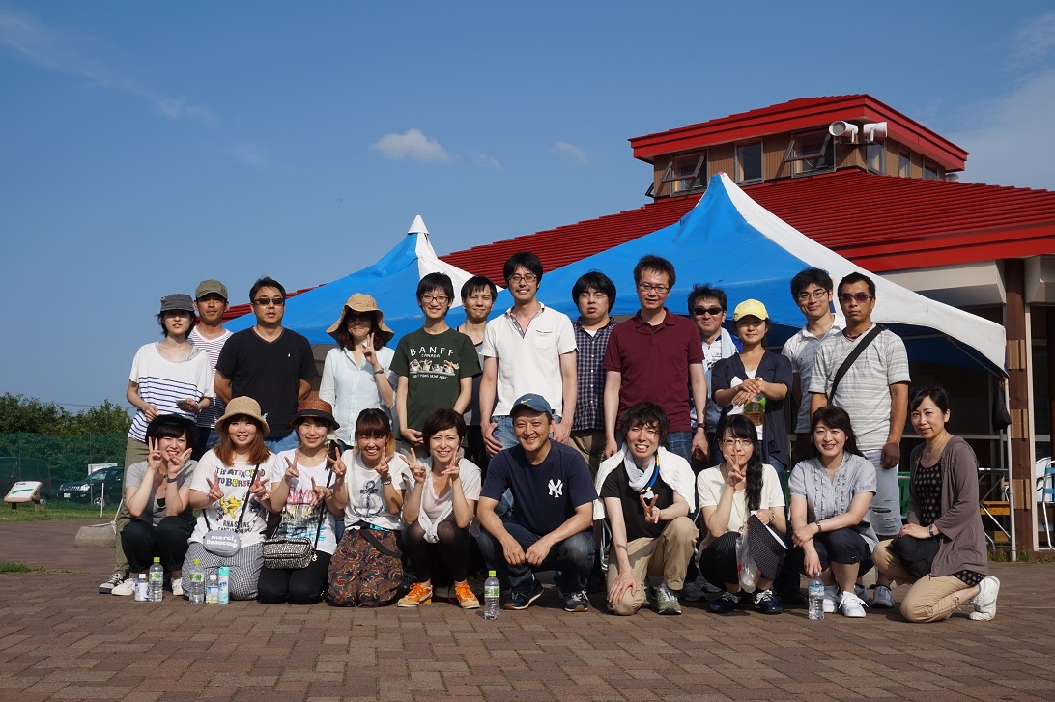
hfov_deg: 45.0
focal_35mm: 44
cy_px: 351
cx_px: 528
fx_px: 1274
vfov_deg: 30.8
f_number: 11
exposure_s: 1/200
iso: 100
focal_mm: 29
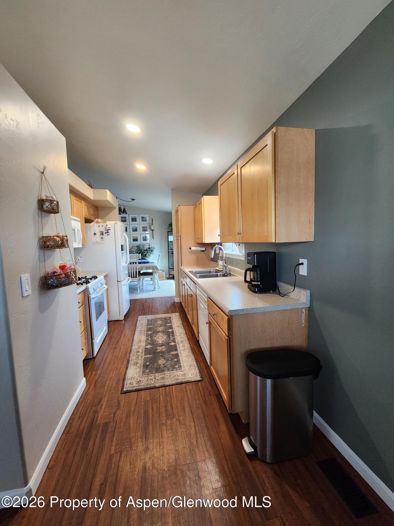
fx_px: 197
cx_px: 197
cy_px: 263
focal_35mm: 13
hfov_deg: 89.9
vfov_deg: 106.2
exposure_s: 1/60
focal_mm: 2.2
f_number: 2.2
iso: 400
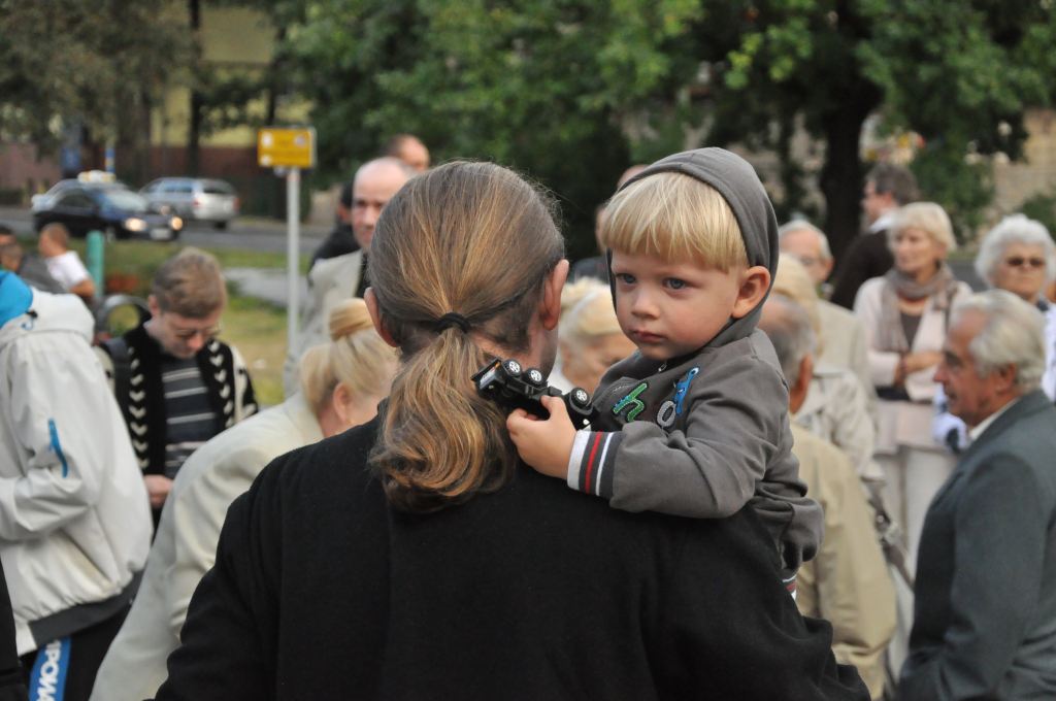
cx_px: 528
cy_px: 350
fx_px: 2900
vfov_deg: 13.8
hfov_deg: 20.6
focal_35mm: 99
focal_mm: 66
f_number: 5.3
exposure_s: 1/2500
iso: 2000
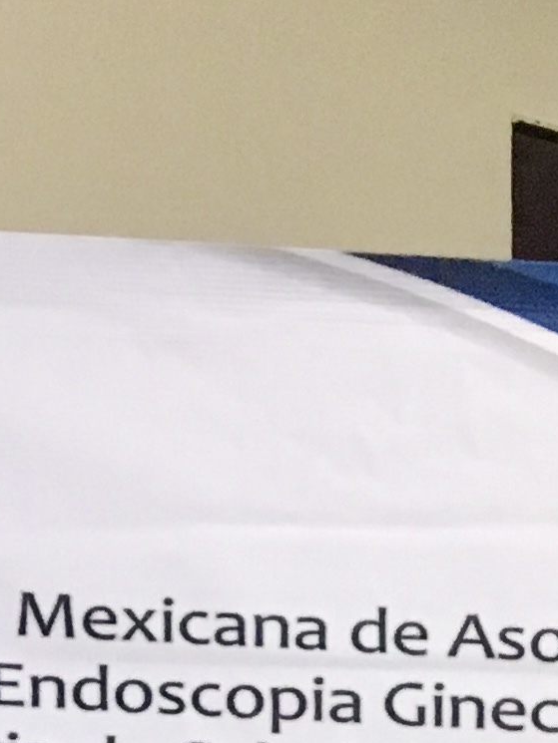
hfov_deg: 9.1
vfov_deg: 10.9
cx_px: 923
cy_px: 1719
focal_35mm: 157
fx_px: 3373
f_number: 2.2
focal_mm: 4.15
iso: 200
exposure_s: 1/24
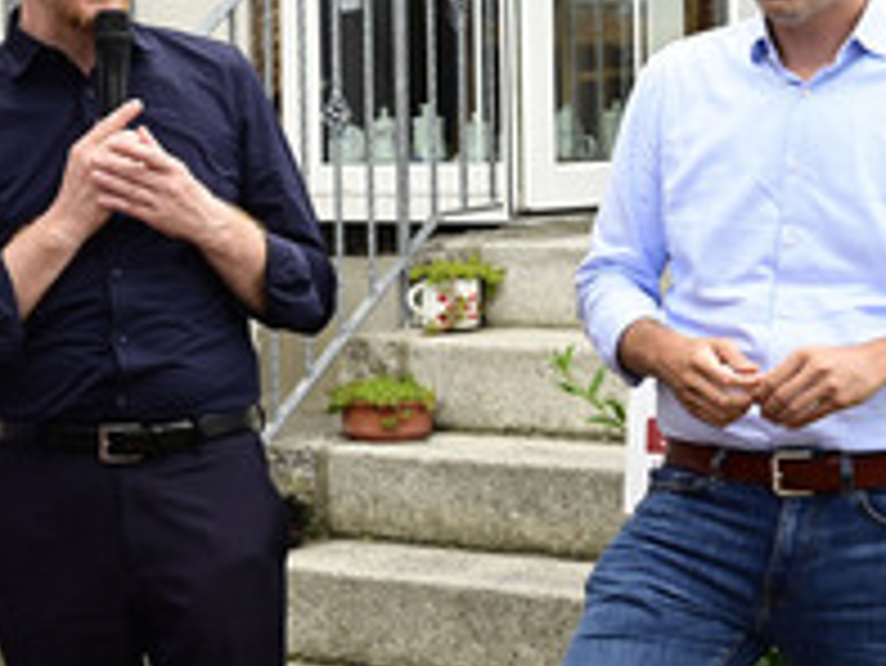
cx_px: 106
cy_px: 238
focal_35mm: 101
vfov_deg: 14.6
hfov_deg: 19.1
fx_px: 2587
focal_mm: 46
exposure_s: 1/200
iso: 1000
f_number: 7.1
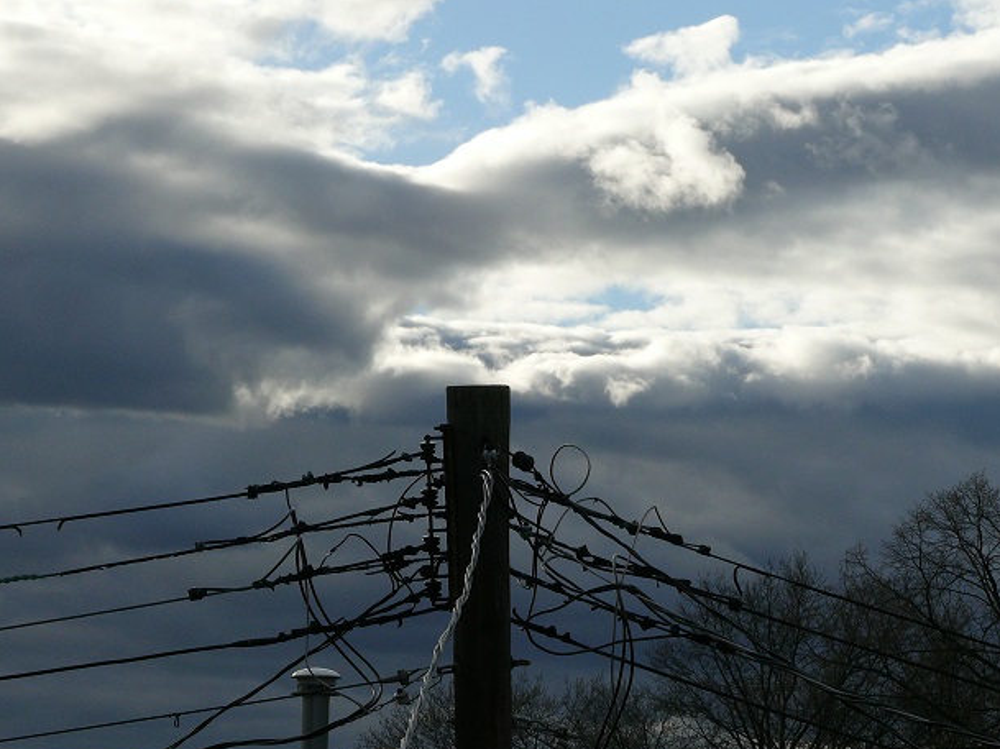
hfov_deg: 10.9
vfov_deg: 8.2
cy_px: 462
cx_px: 576
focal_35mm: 181
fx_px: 5226
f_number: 8
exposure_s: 1/400
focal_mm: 25.5
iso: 100
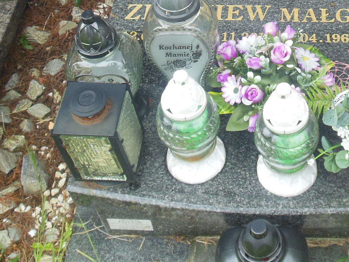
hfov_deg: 30.4
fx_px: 625
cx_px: 282
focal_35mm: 62
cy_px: -18
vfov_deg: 22.5
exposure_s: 1/320
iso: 125
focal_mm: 4.5
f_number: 3.2
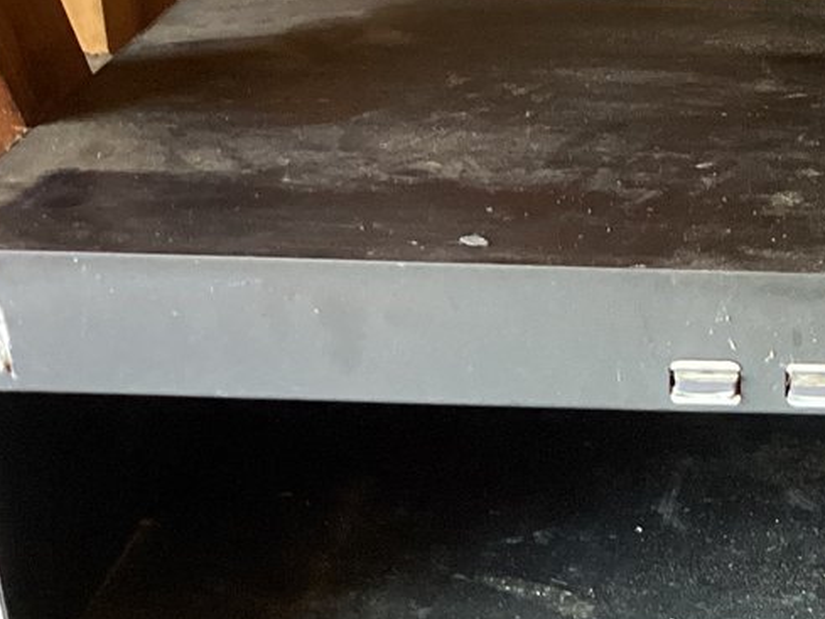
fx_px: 2289
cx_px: 829
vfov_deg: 14.4
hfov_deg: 19.8
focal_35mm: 96
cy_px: 920
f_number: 2.4
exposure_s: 1/50
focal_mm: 3.3
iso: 200
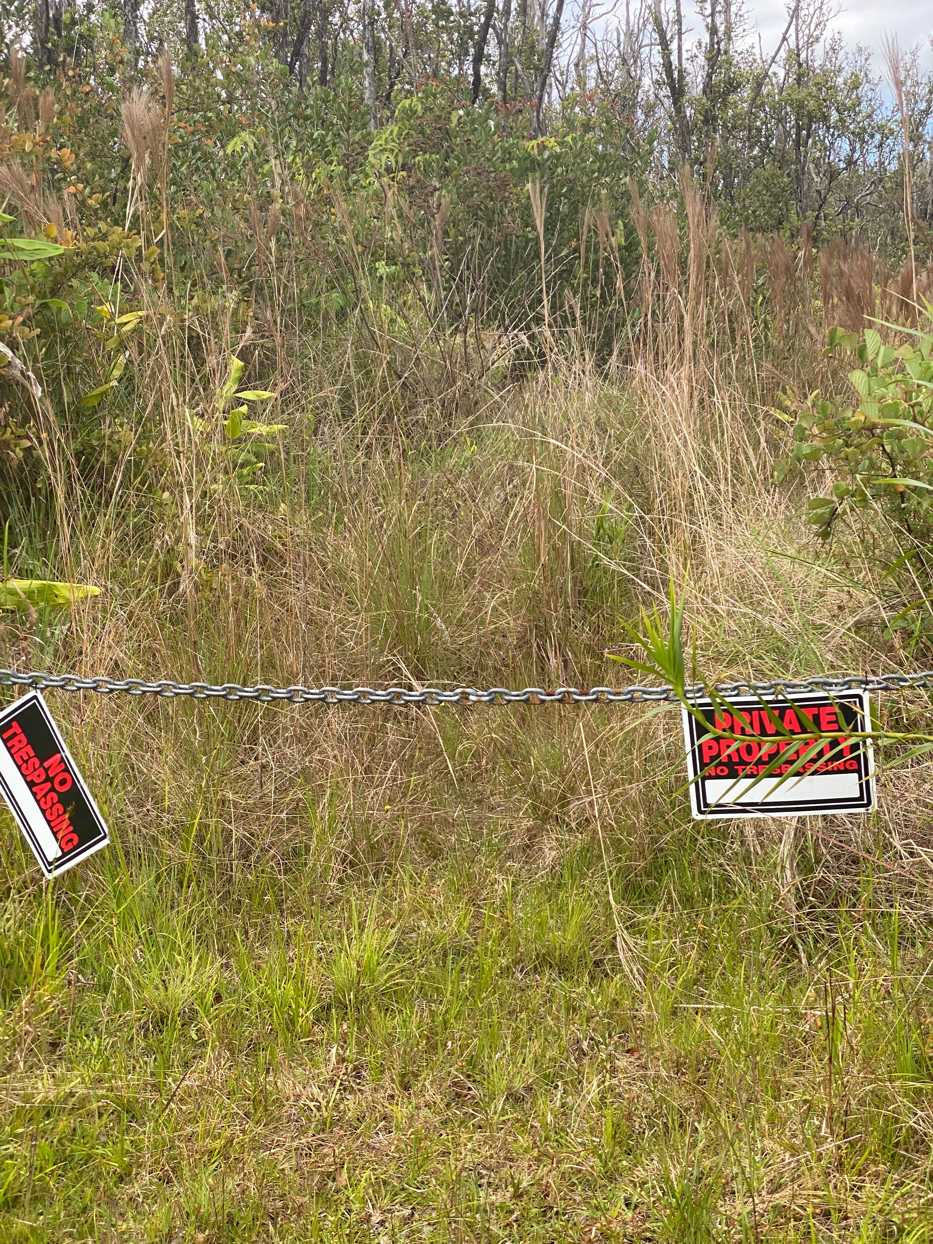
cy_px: 622
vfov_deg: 36.8
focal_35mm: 52
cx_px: 466
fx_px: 1869
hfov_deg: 28.0
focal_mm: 6
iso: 20
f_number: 2
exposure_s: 1/381
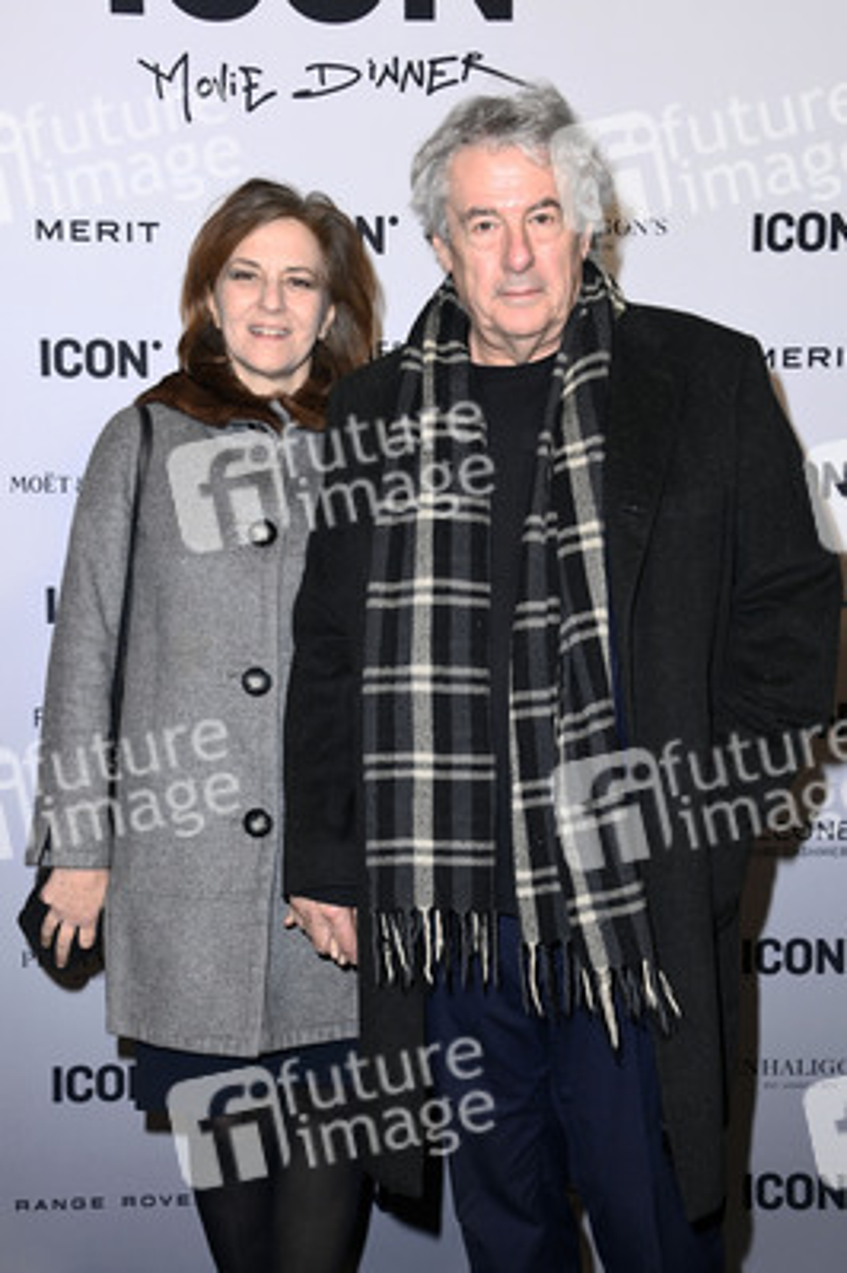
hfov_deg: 28.0
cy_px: 636
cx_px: 424
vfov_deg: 41.1
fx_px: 1697
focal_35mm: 48
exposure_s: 1/250
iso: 1600
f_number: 5.6
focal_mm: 48
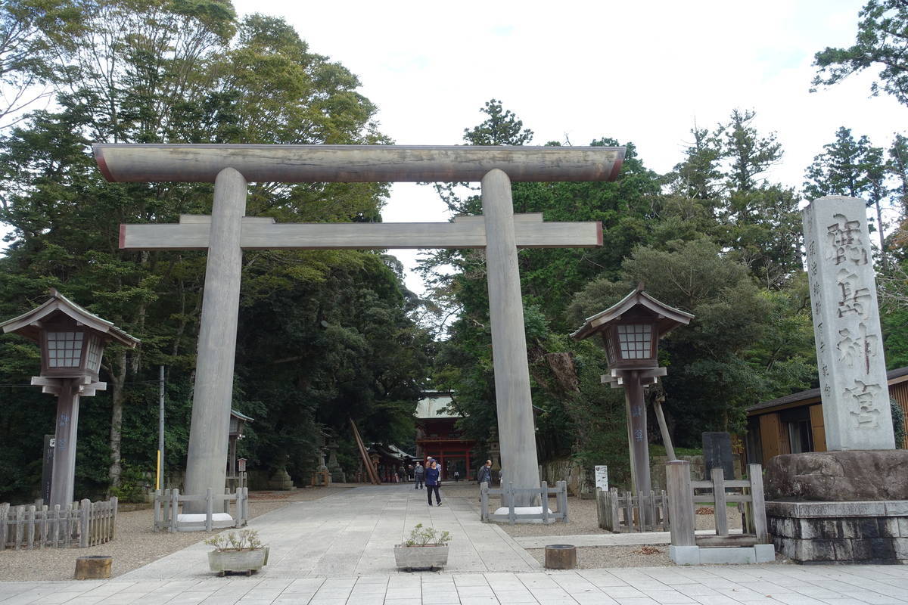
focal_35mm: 34
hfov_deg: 55.8
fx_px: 857
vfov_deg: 38.9
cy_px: 302
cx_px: 454
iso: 125
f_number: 4
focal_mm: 12.48
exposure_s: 1/320
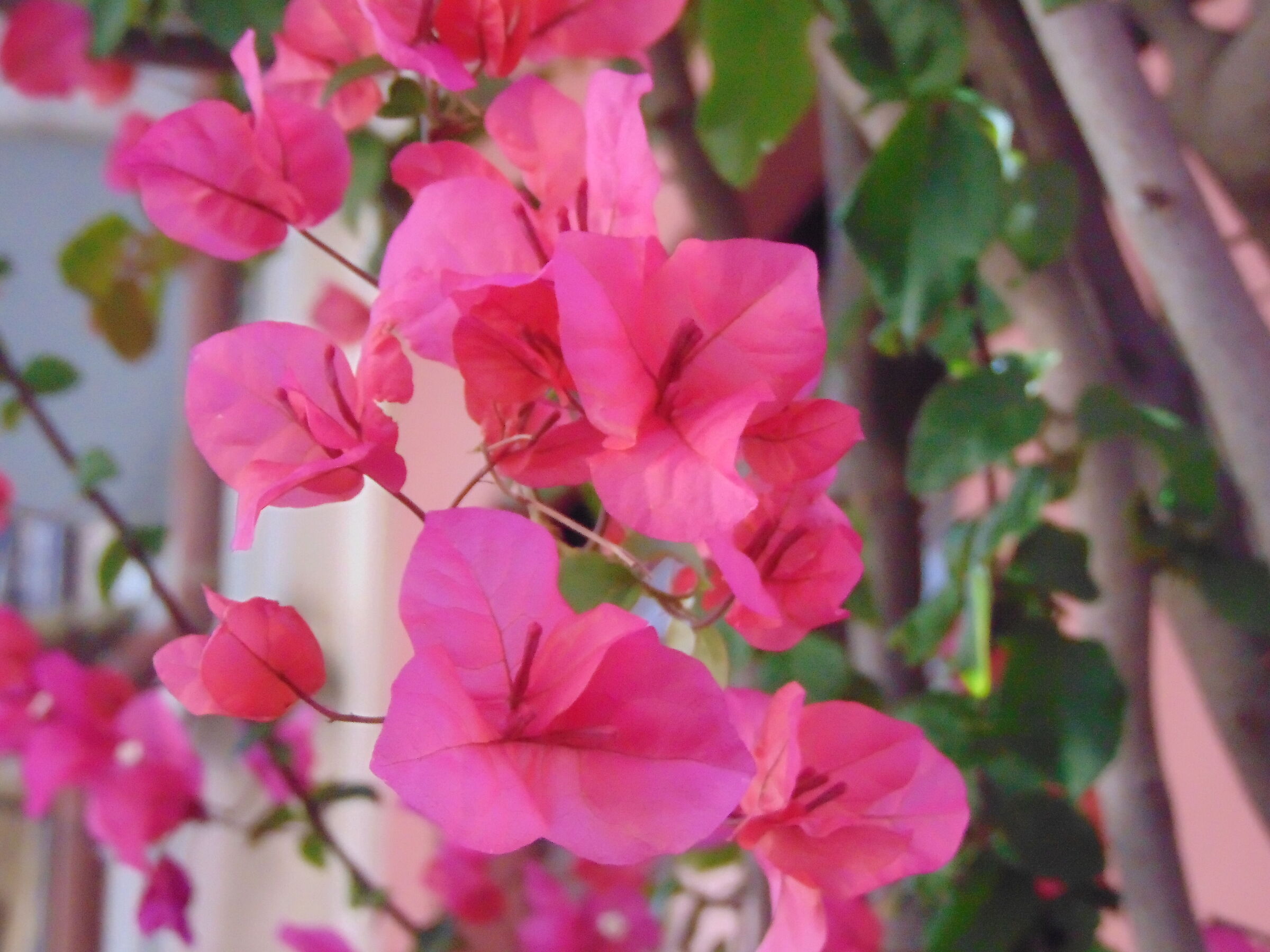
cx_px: 635
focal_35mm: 108
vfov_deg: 13.7
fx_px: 3962
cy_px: 476
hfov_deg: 18.2
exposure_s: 1/1000
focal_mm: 19.4
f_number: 3.9
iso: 800
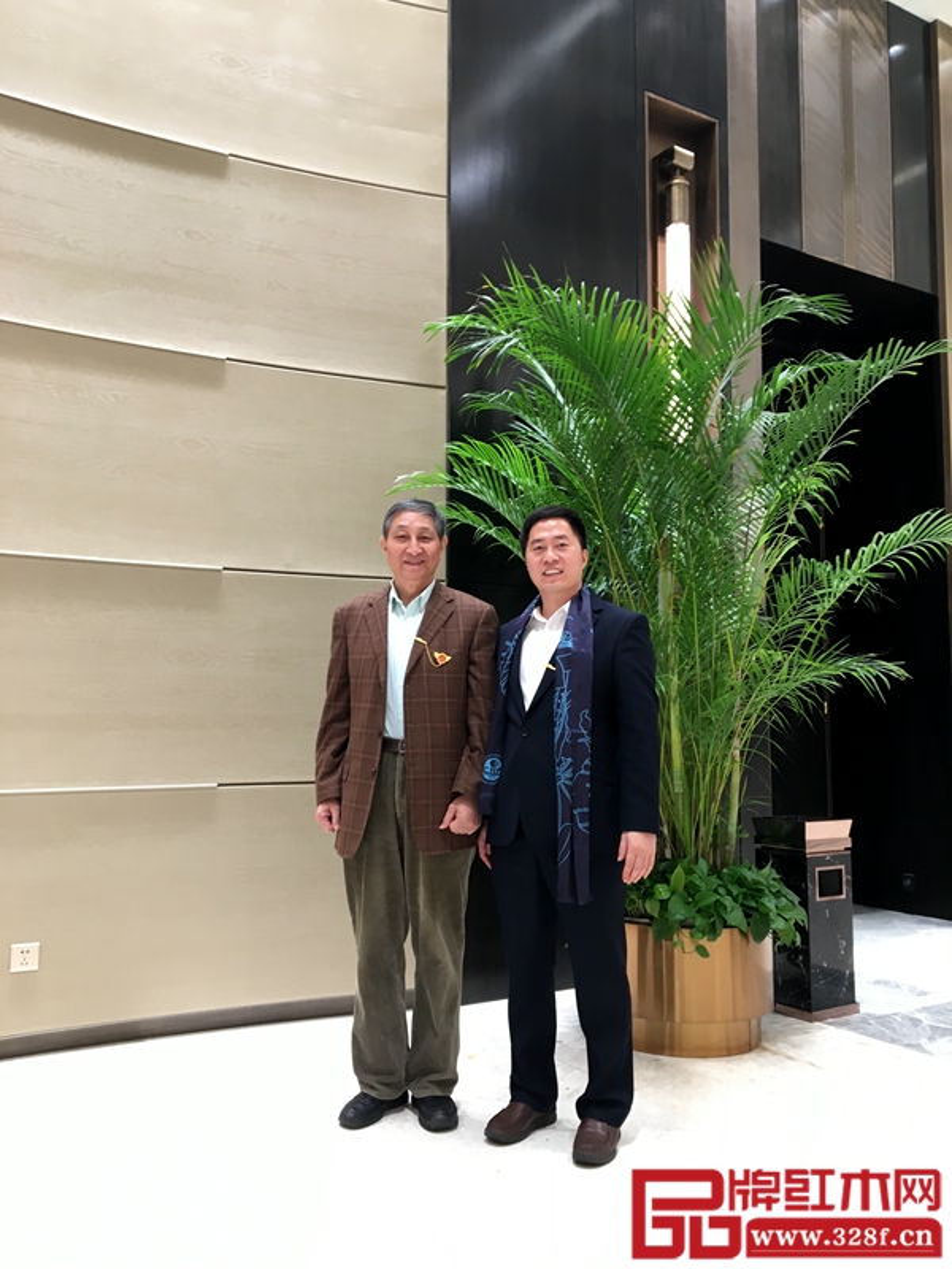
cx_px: 476
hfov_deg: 48.2
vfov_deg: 61.7
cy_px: 634
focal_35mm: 29
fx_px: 1063
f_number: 2.2
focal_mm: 4.15
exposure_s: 1/33
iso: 64
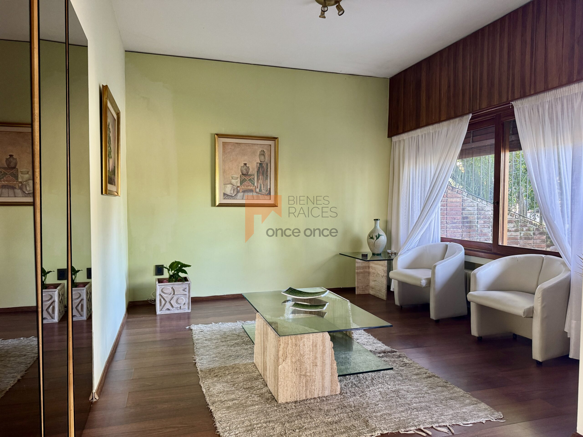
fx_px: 404
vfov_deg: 56.8
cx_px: 292
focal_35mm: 24
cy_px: 218
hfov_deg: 71.6
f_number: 1.78
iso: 250
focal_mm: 6.76
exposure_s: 1/60
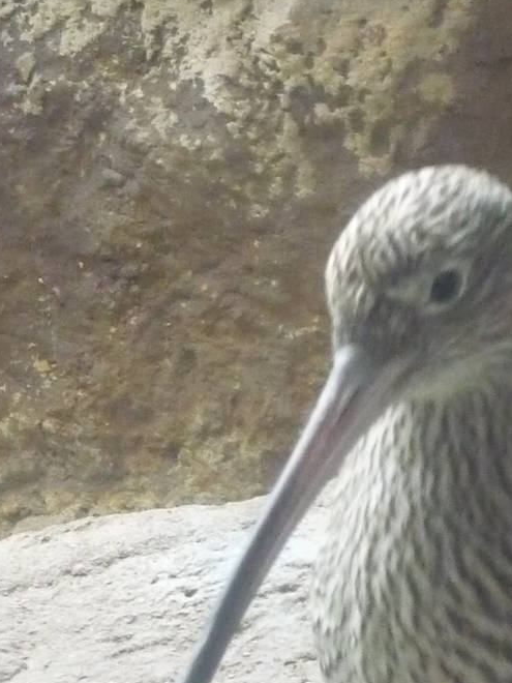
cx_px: 598
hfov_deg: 4.8
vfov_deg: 6.4
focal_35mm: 308
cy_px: 690
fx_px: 6074
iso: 800
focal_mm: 16.5
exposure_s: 1/50
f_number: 5.1
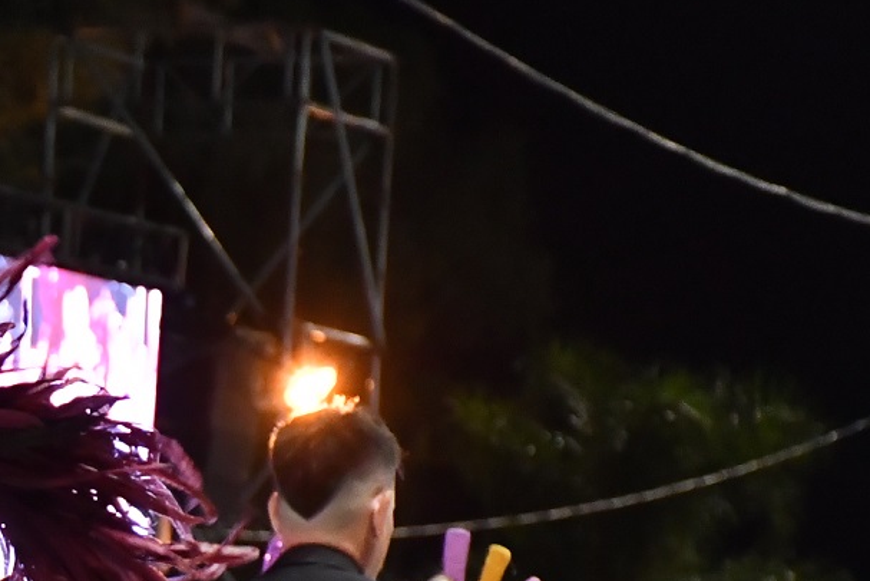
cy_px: 880
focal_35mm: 346
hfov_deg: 5.9
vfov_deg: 4.0
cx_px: -367
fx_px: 8363
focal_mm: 70
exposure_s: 1/125
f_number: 5
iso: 2500
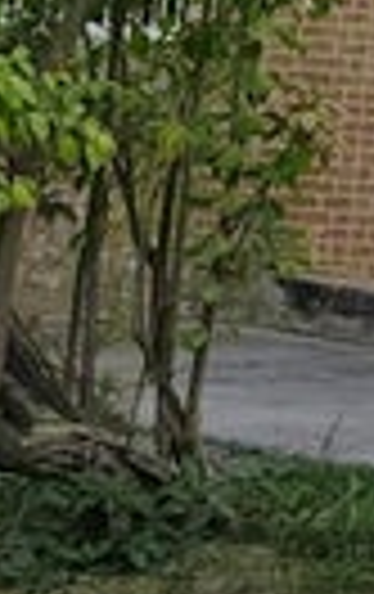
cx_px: 1800
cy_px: -54
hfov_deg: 6.0
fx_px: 2549
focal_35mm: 157
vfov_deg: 13.1
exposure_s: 1/1173
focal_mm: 6.19
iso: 50
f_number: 1.65
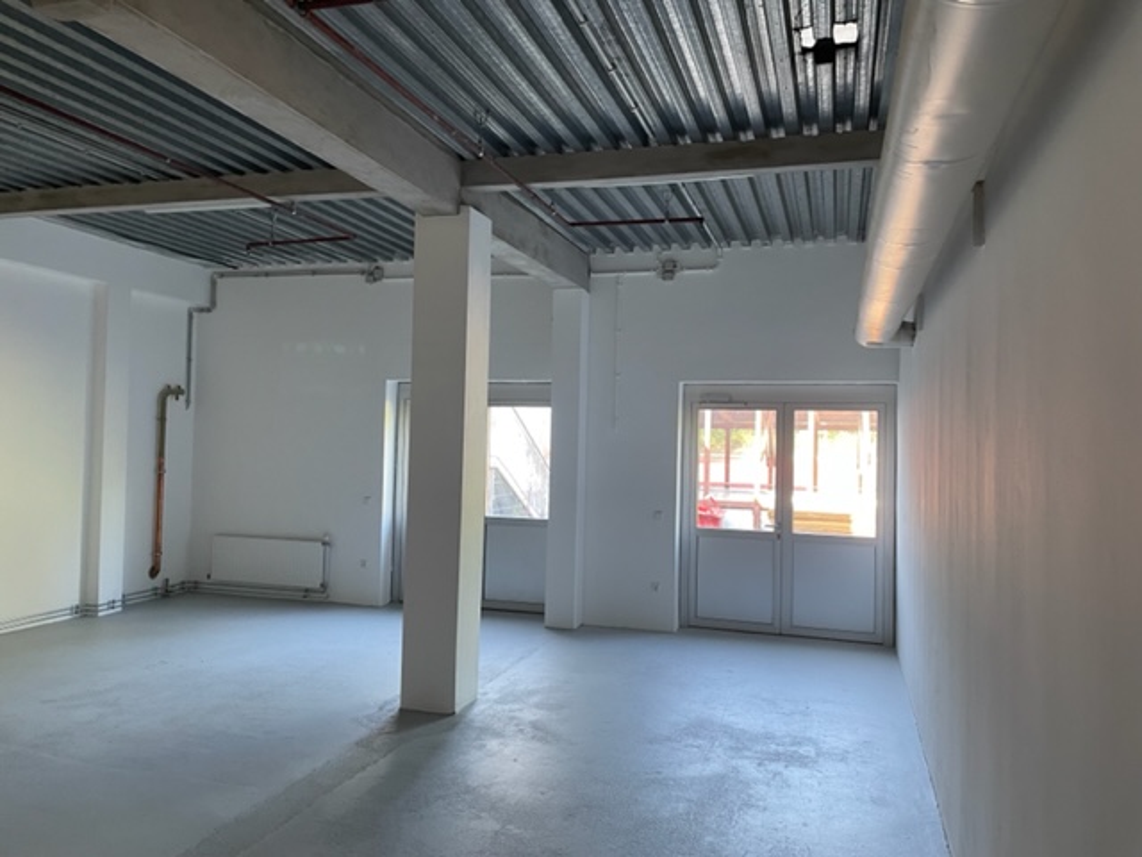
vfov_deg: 53.1
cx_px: 571
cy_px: 428
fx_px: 858
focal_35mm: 26
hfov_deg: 67.3
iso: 125
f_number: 1.6
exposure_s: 1/70
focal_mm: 4.2
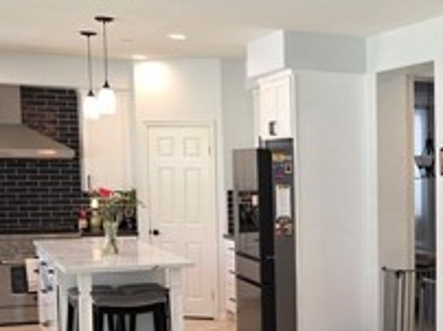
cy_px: 248
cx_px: 557
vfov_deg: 20.0
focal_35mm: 73
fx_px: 933
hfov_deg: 23.9
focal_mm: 6.3
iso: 200
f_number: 1.7
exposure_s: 1/120
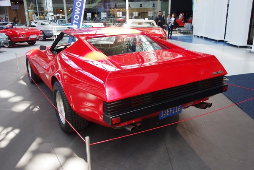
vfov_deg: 42.3
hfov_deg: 60.3
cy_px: 85
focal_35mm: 31
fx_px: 219
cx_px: 127
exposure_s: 1/100
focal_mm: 11.46
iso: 125
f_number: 2.2
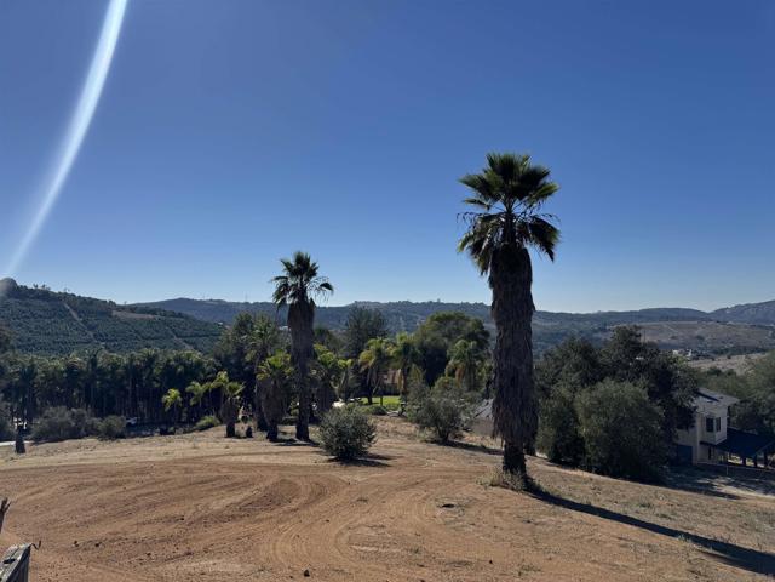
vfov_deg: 56.8
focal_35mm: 24
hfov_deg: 71.6
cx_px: 388
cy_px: 291
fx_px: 537
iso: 80
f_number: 1.78
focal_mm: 6.76
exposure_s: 1/9009
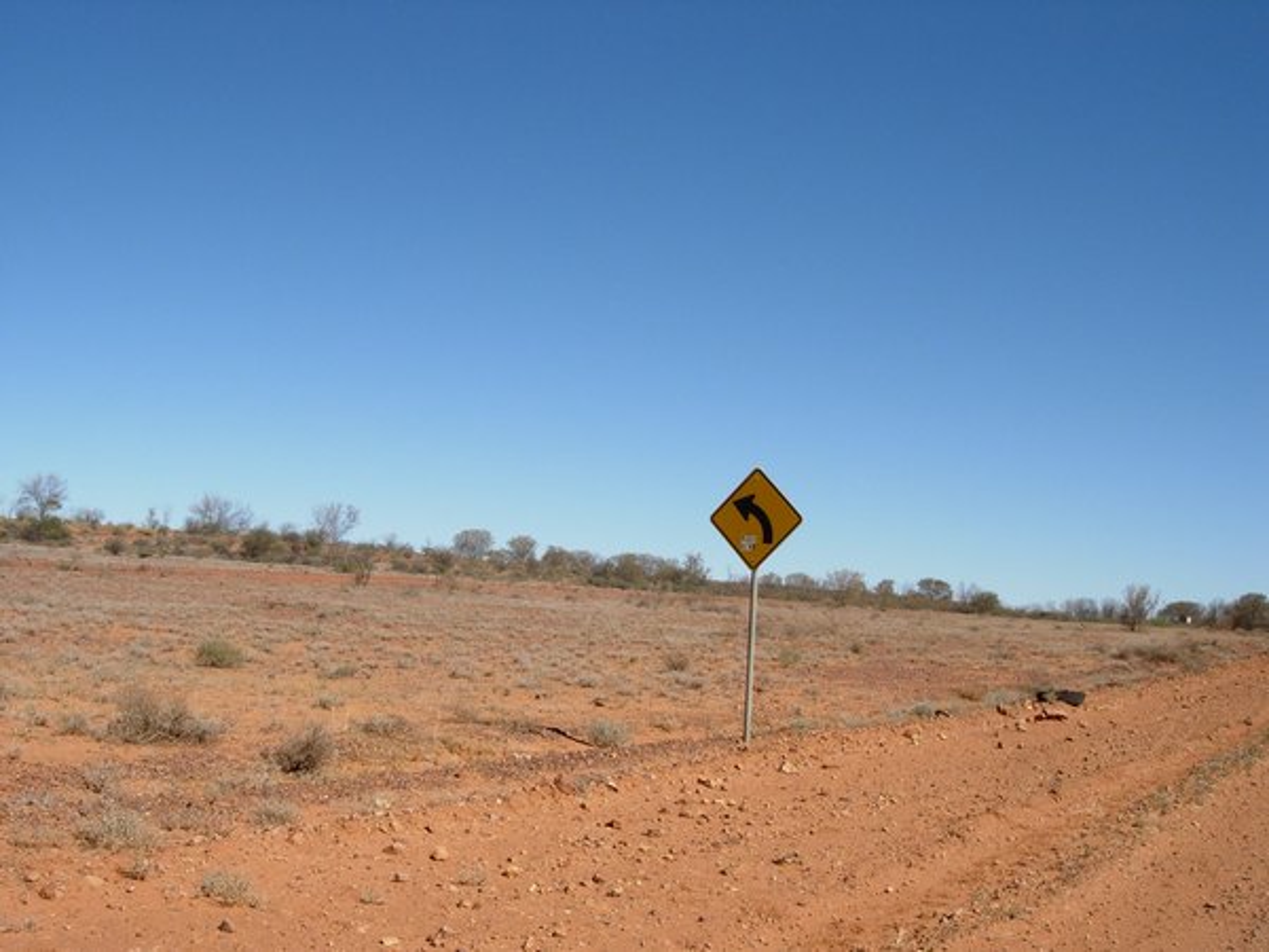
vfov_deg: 37.7
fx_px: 1393
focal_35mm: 38
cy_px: 476
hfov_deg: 49.0
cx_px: 634
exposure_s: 1/939
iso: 79
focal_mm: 7.8
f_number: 4.8
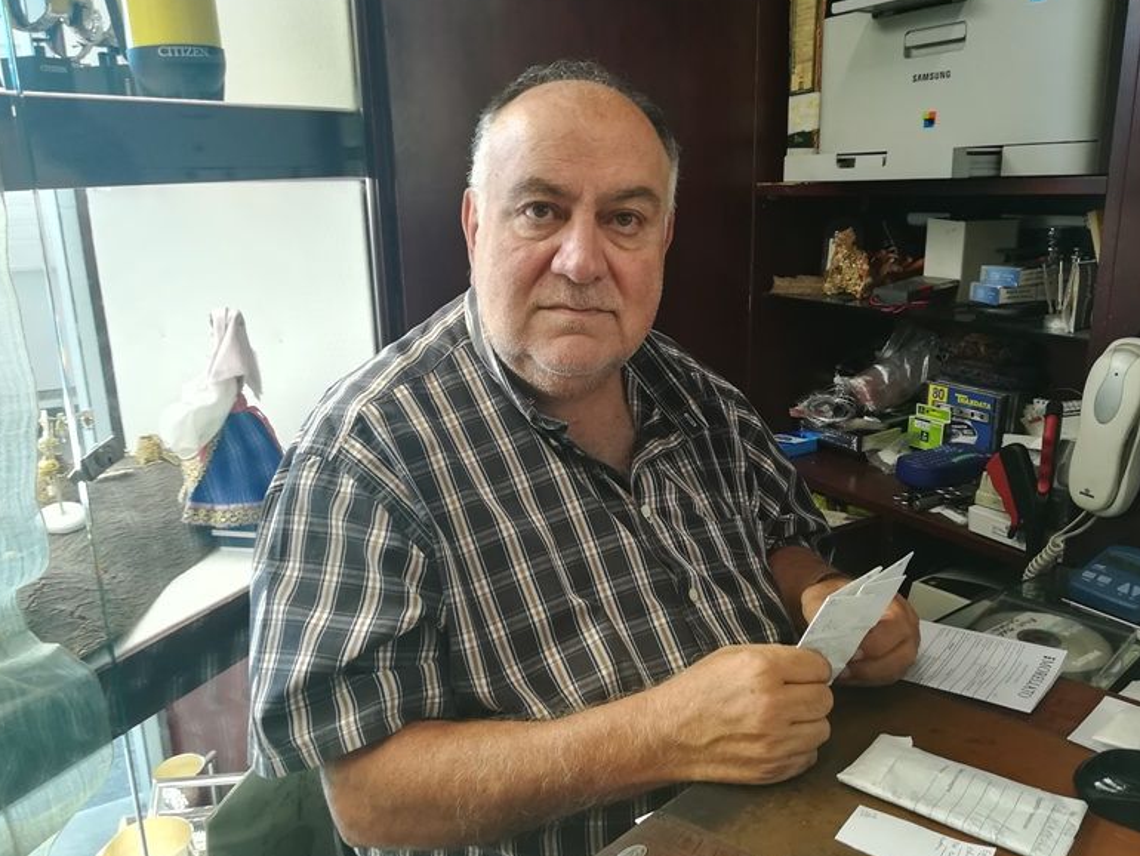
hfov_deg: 65.3
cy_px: 422
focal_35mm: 27
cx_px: 585
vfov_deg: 51.4
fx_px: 889
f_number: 2.2
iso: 125
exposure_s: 1/33.3
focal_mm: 3.83
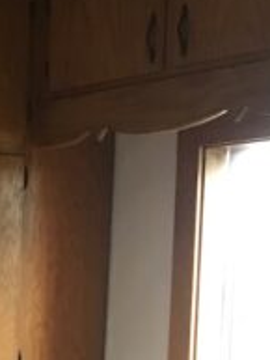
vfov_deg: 16.1
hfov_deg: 12.3
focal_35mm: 116
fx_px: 1205
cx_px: -101
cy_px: 464
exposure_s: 1/15
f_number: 1.8
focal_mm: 3.99
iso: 80
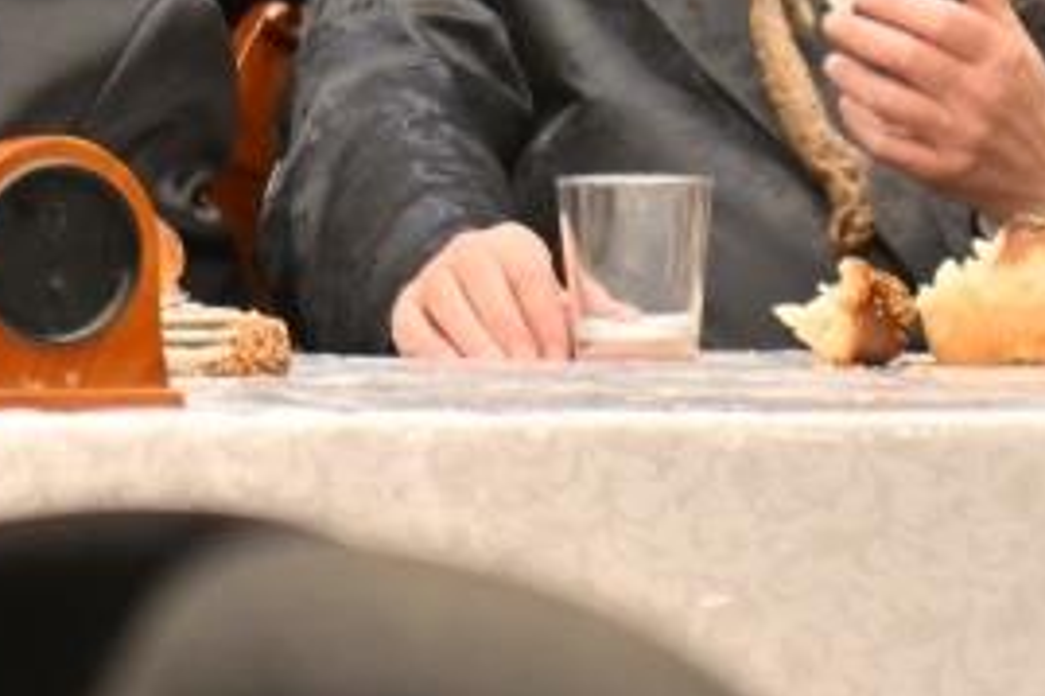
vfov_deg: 2.0
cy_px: -400
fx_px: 19900
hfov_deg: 3.0
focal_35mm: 686
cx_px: -618
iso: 500
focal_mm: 120
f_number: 4
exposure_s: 1/200
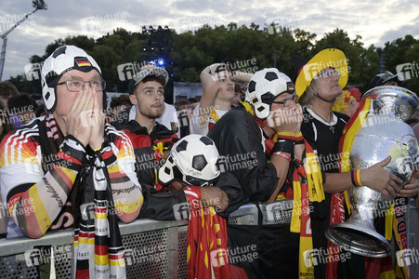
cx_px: 210
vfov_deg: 37.8
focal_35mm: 35
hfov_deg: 54.5
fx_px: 407
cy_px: 140
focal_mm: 35
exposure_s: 1/200
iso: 1600
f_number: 5.6
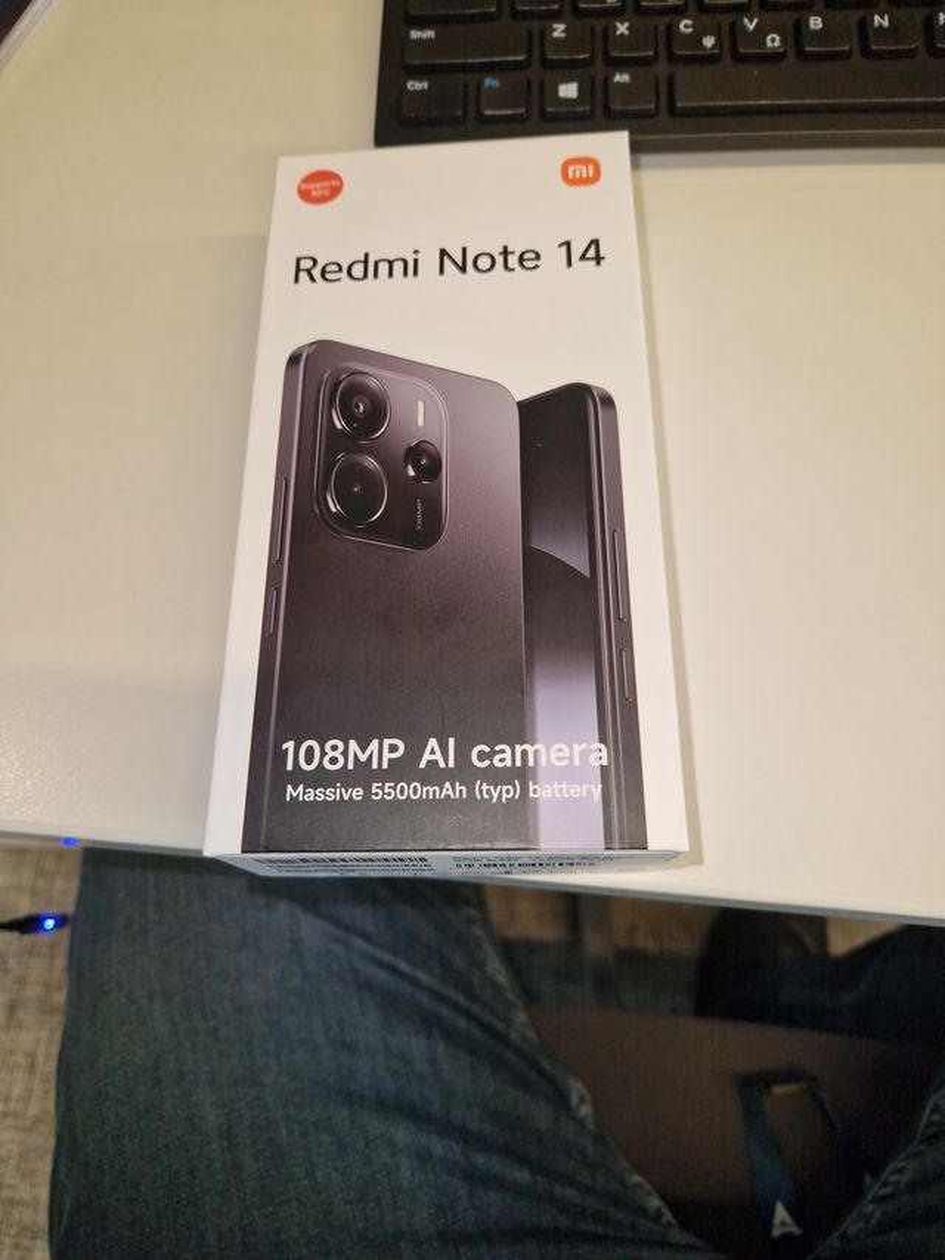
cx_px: 472
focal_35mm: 23
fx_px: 837
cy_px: 630
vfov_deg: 73.9
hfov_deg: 58.9
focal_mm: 5.4
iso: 94
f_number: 1.8
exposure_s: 1/50
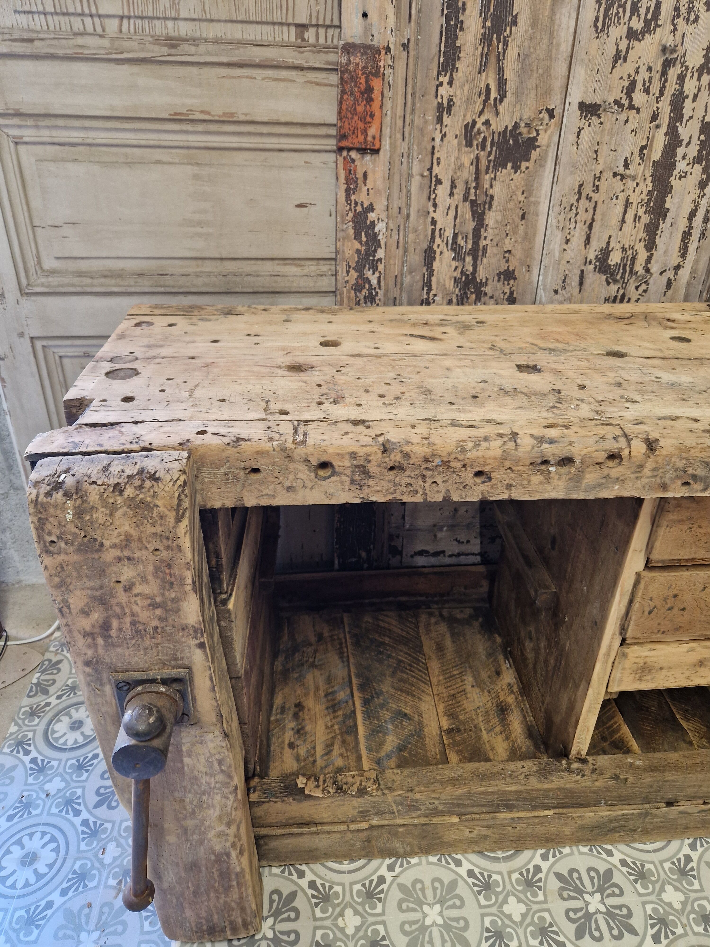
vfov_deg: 73.9
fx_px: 629
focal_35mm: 23
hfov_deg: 58.9
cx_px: 355
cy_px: 474
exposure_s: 1/100
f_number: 1.8
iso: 320
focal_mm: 5.4
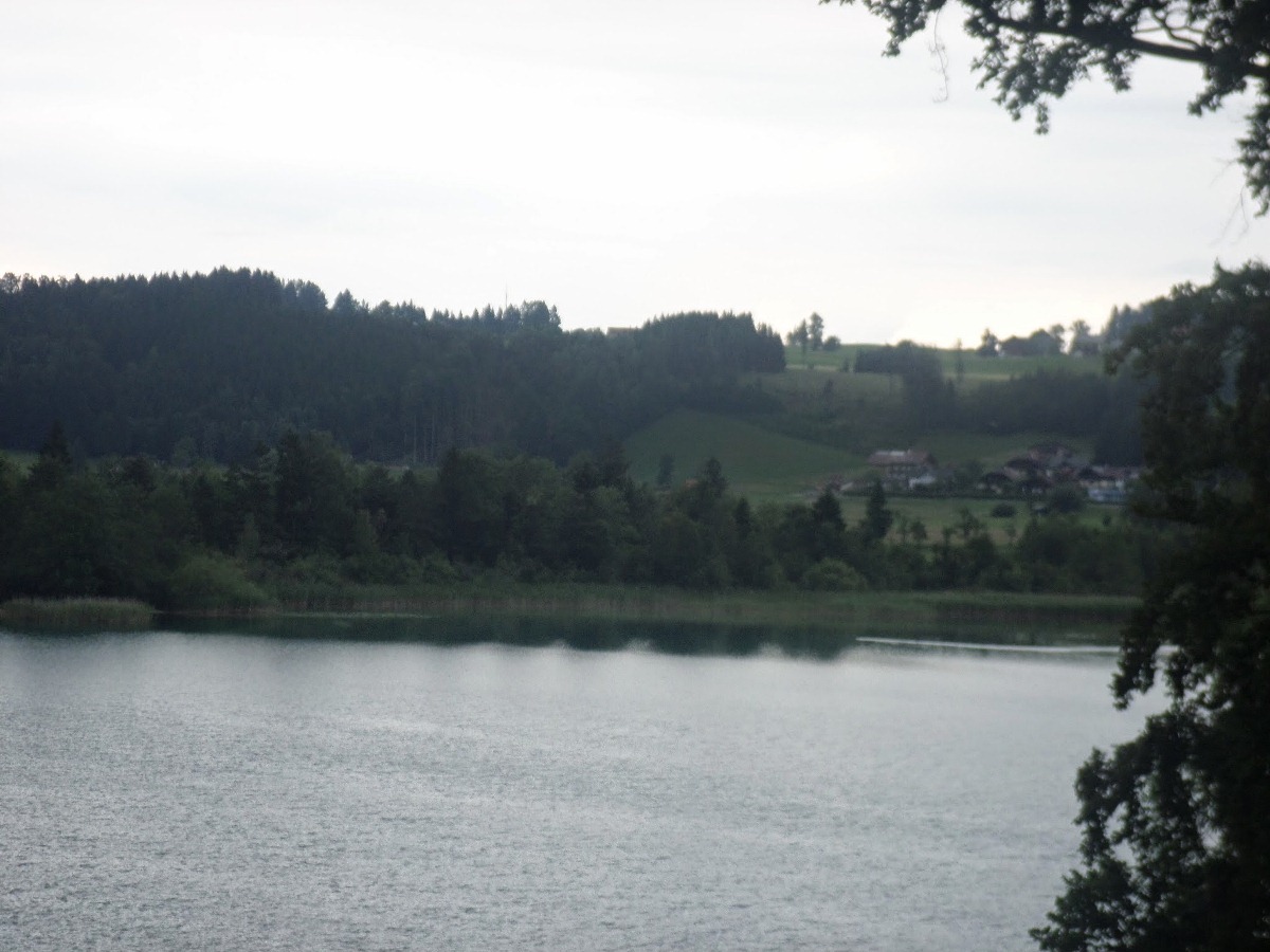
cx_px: 635
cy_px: 476
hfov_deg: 19.6
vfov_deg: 14.8
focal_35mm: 100
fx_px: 3669
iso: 80
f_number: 5.2
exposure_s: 1/125
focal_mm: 18
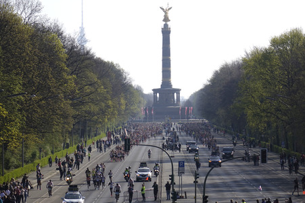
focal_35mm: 200
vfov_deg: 6.9
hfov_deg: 10.3
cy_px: 102
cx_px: 152
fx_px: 1693
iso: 100
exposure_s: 1/800
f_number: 5
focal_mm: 73.3
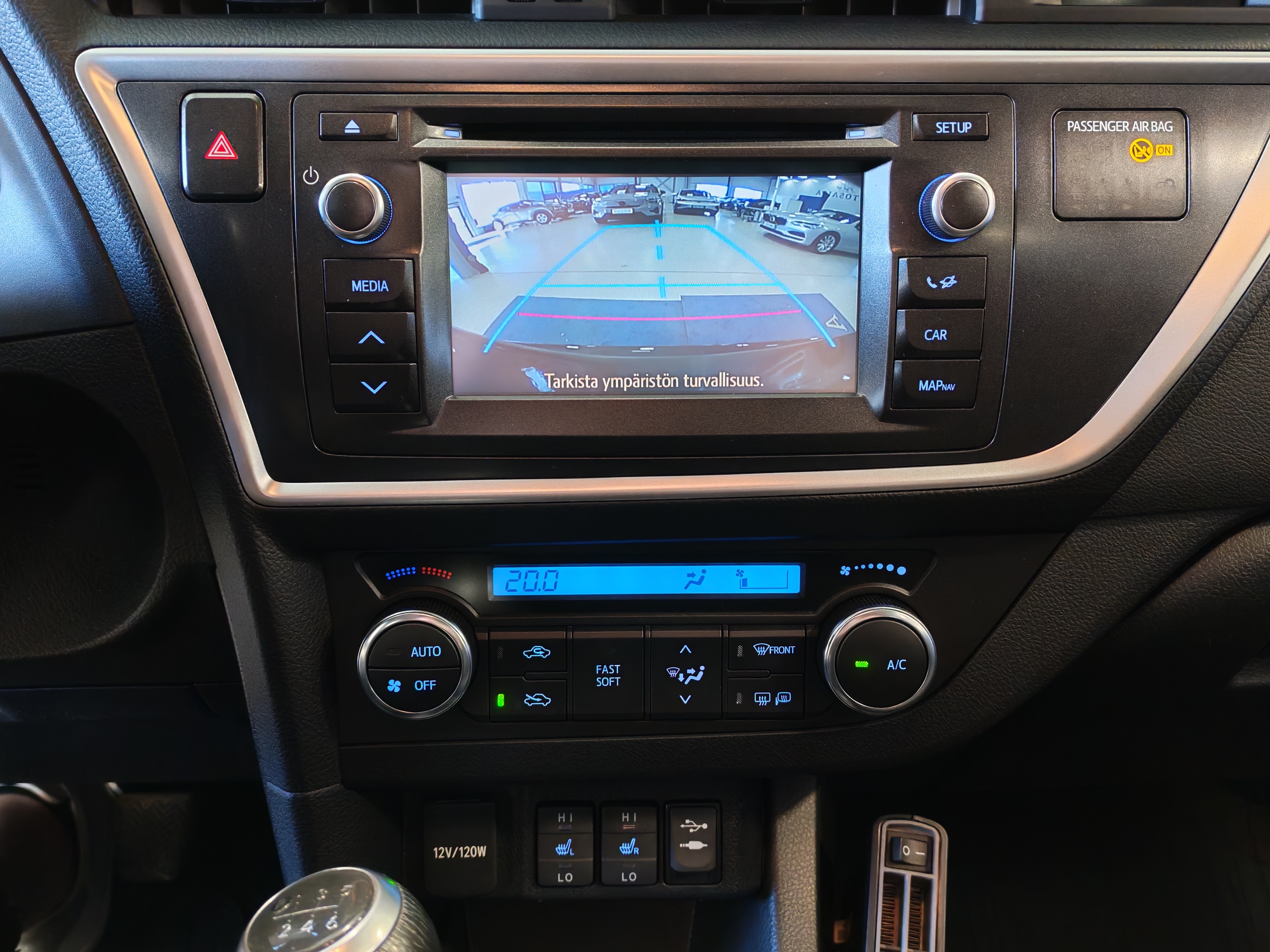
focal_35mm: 32
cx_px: 635
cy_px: 476
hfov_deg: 56.8
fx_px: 1174
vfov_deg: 44.2
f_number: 1.9
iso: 2000
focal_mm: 6.12
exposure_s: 1/50
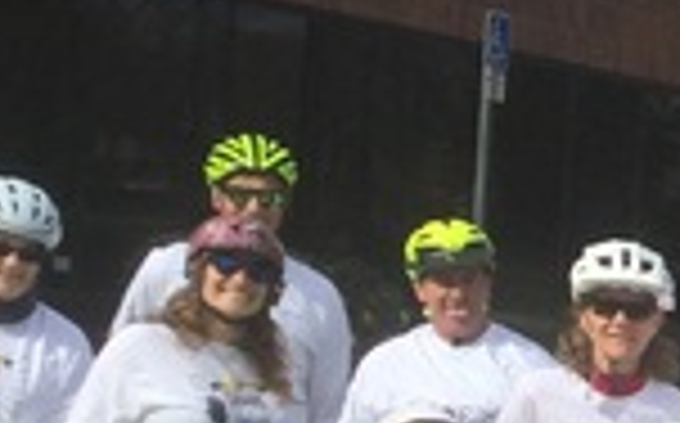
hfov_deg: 12.0
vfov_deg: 8.1
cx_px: 1337
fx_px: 2906
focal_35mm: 157
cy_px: 680
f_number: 2.4
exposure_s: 1/1567
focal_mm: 3.3
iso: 25
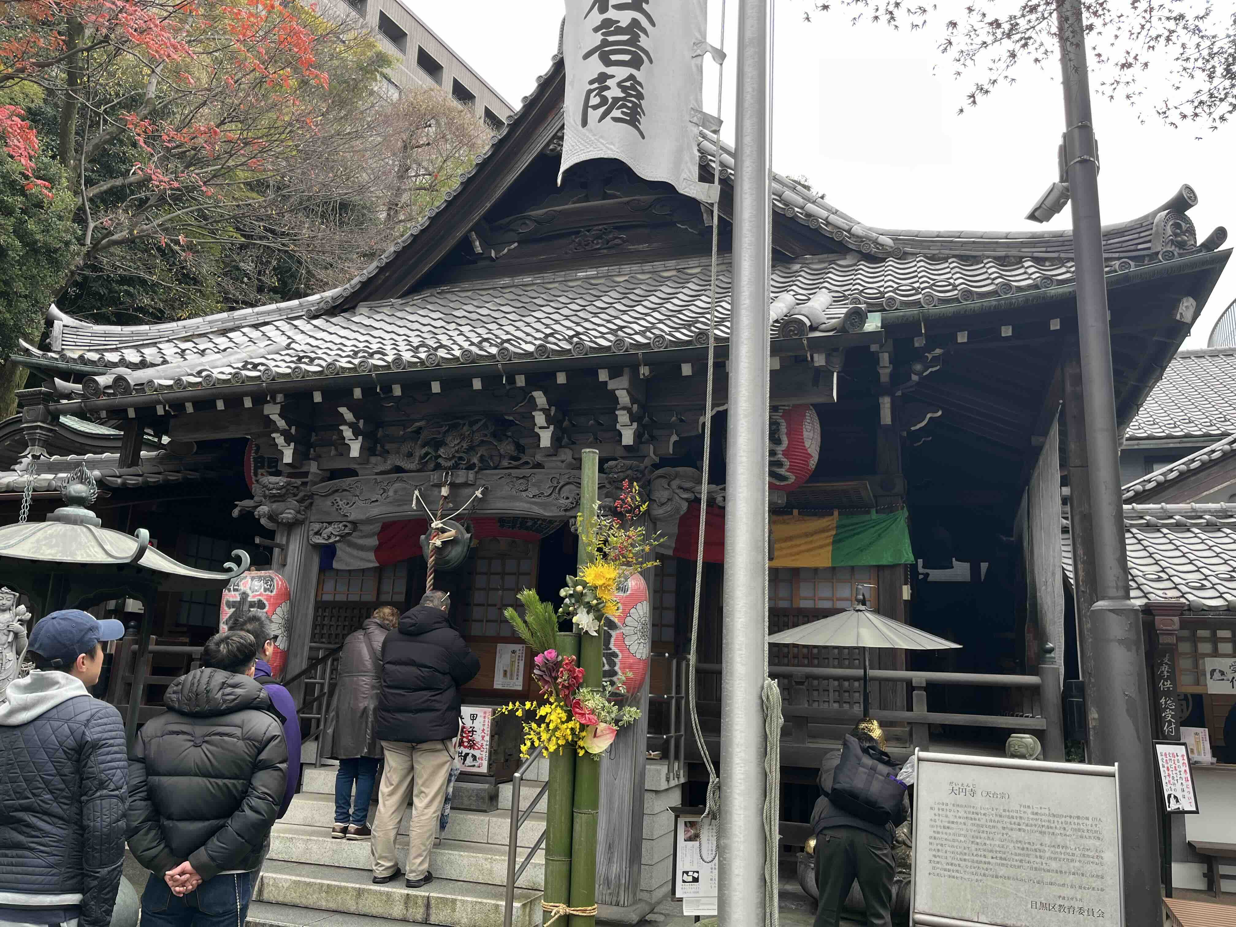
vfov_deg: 53.1
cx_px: 618
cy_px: 464
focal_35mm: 26
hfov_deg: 67.3
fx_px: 928
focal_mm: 5.1
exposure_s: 1/224
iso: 40
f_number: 1.6
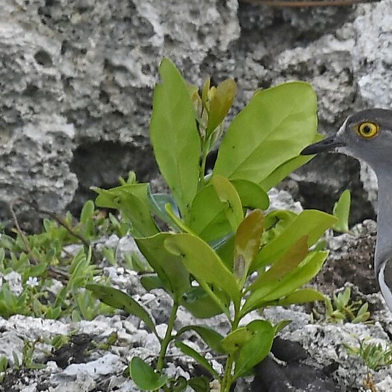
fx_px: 19666
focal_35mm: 1535
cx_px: 234
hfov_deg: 1.1
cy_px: 164
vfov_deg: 1.1
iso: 100
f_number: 13
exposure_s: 1/160
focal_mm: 300
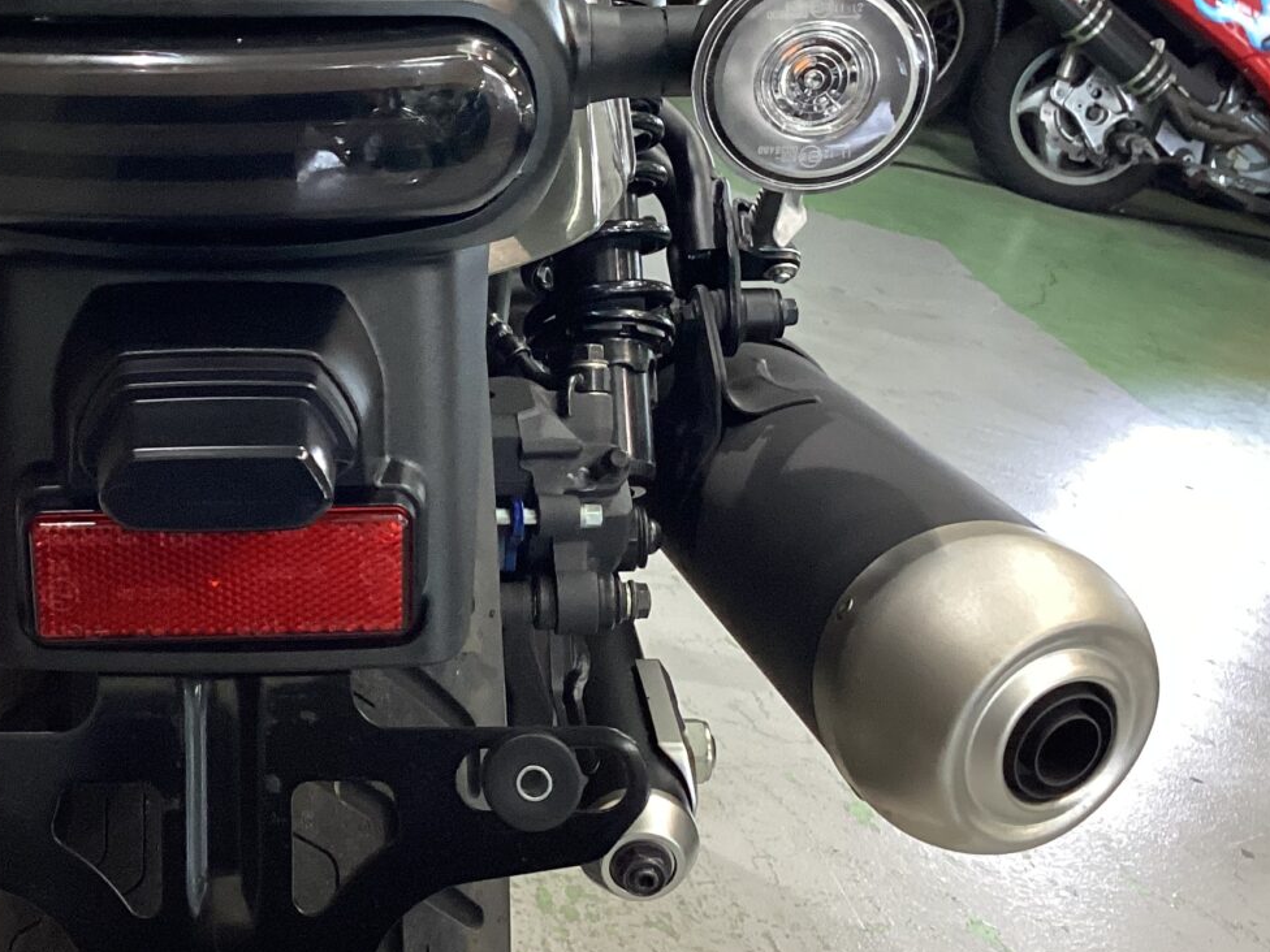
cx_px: 212
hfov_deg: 30.7
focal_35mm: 61
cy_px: 323
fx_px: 2238
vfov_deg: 23.9
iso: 200
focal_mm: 3.3
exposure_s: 1/60
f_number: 2.4
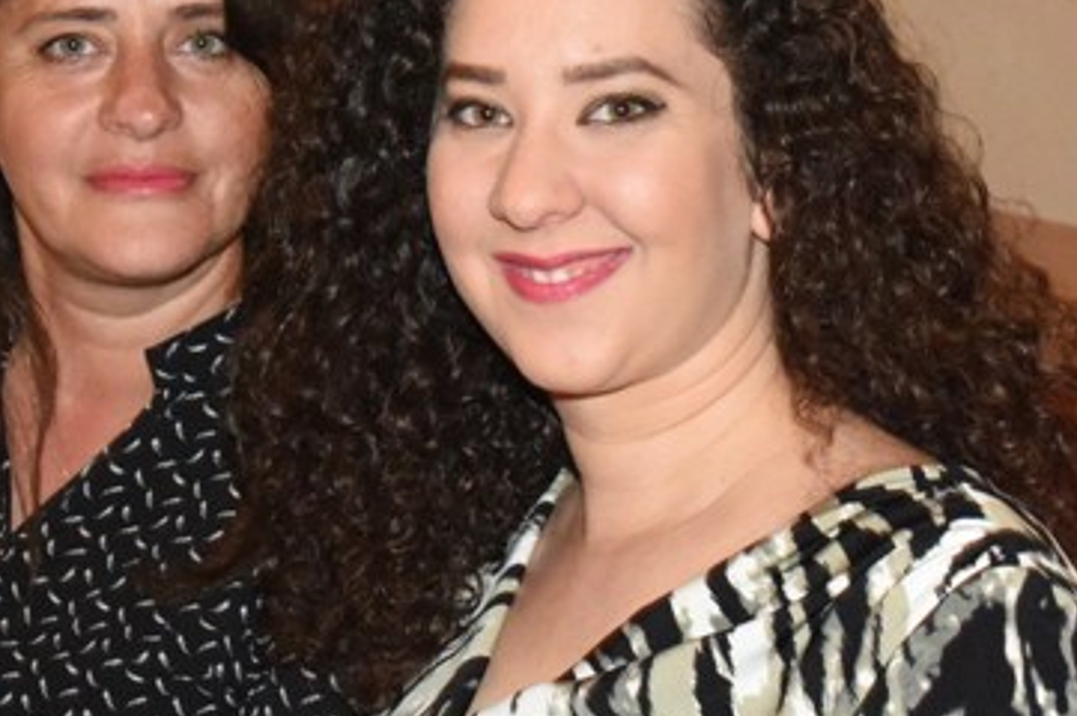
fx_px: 3736
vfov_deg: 10.9
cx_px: 343
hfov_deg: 16.4
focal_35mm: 125
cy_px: 365
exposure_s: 1/60
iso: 10000
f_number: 9
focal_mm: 44
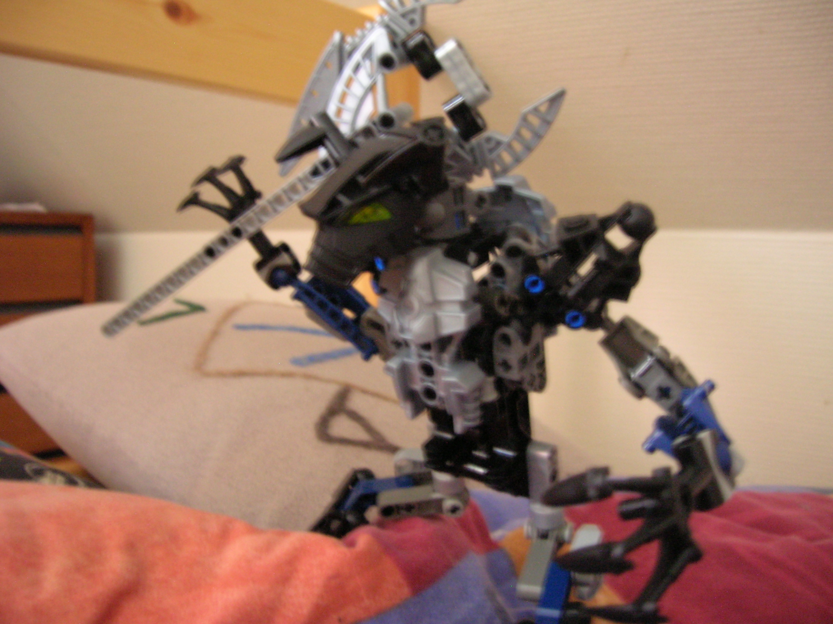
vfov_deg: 41.7
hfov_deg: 54.0
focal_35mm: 34
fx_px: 817
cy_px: 312
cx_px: 416
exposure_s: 2
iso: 200
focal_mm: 5.7
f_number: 2.9
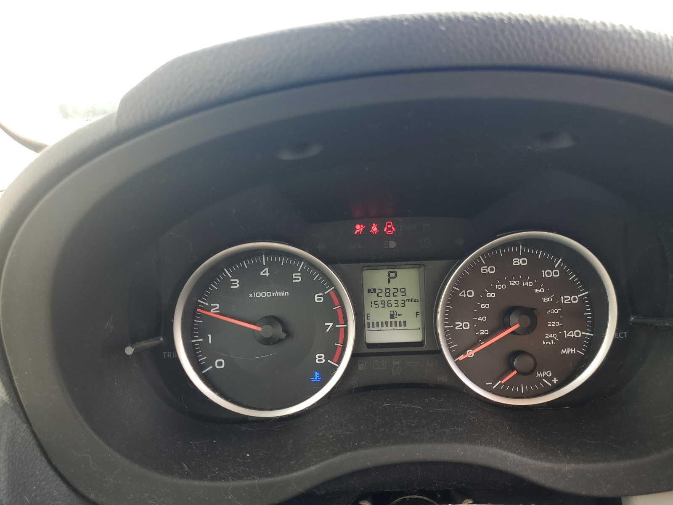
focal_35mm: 26
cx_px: 336
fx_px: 505
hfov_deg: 67.3
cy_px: 252
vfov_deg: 53.1
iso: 50
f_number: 1.5
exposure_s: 1/145
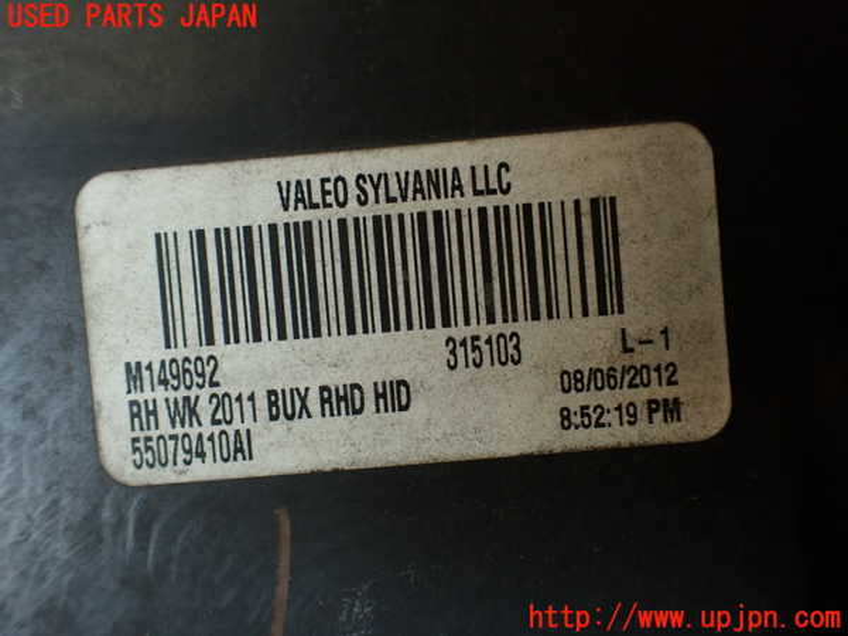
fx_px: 784
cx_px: 424
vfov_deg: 44.2
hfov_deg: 56.8
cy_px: 318
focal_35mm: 32
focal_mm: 5.79
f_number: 2.4
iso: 200
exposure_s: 1/50
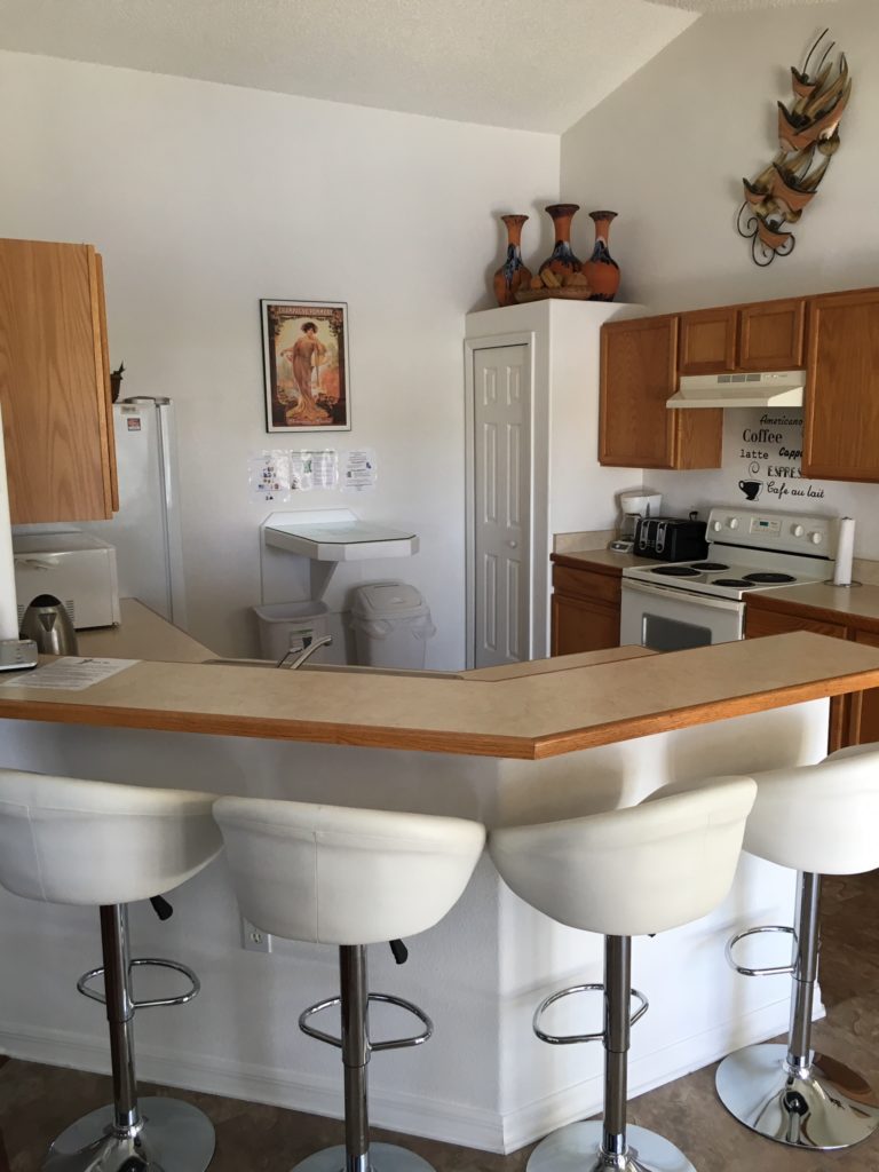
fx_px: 982
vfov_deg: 61.7
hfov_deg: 48.2
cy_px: 586
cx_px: 440
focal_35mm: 29
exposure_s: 1/30
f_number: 2.2
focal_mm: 4.15
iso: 50
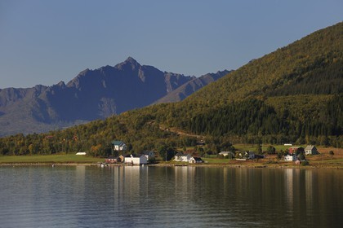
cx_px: 172
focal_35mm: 200
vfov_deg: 6.9
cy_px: 114
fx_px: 1905
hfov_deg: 10.3
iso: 200
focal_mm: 200
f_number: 10
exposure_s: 1/320
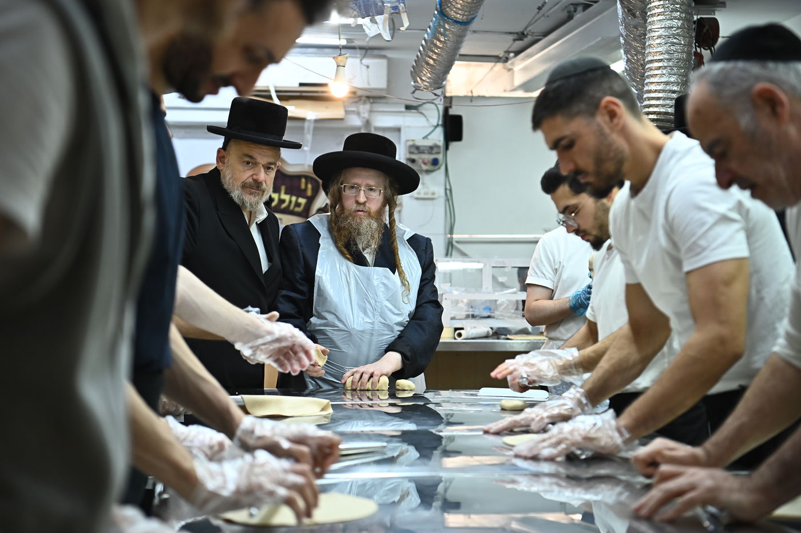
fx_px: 1557
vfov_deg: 19.4
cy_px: 266
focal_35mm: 70
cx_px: 400
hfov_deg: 28.9
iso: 1000
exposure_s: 1/250
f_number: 3.5
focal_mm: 70
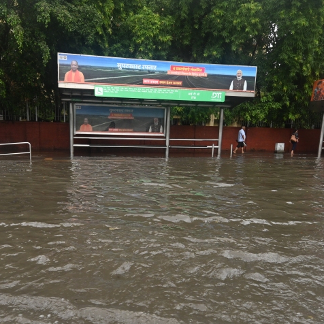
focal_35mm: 30
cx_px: 137
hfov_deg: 53.8
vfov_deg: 53.5
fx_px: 318
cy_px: 199
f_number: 4
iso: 1000
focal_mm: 14
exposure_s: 1/320
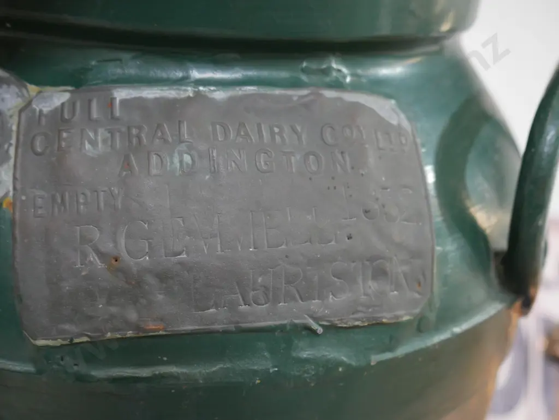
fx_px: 646
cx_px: 280
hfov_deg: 46.8
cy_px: 210
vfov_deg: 36.0
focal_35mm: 40
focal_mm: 20
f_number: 4.4
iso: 2000
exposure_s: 1/60
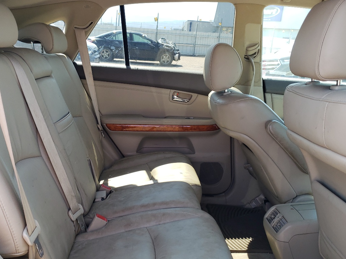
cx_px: 155
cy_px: 141
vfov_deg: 38.6
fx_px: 370
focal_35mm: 37
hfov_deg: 50.1
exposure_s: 1/208
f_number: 1.5
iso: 50
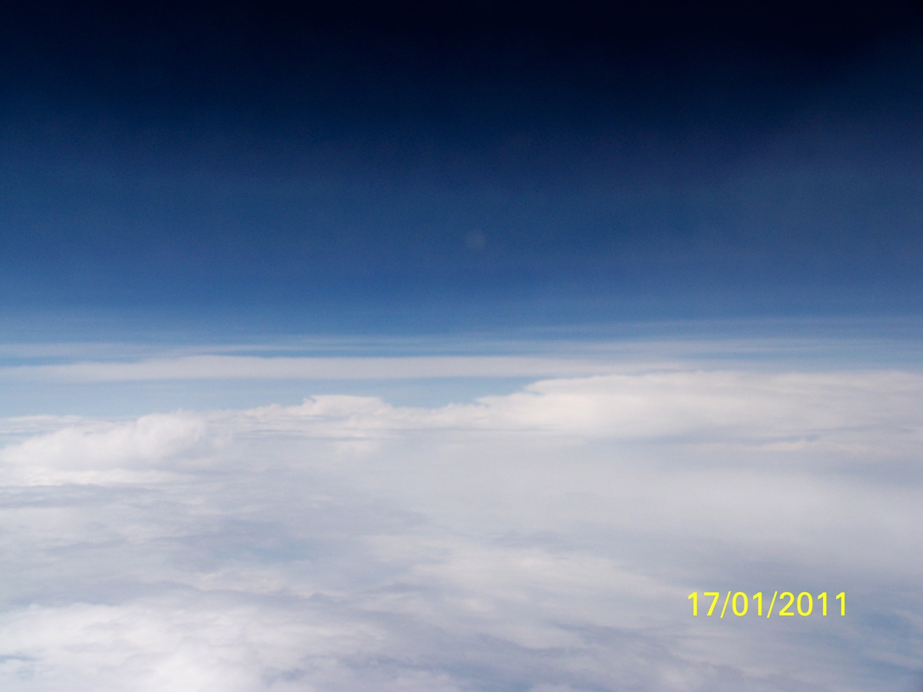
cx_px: 462
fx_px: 1093
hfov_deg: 45.8
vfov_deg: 35.1
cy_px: 346
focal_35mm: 41
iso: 64
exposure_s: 1/1250
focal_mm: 7.6
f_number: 4
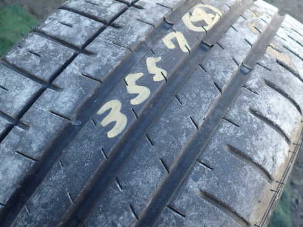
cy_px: 99
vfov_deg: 44.1
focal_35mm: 32
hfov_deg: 56.8
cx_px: 141
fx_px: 280
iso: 100
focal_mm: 4.5
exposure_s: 1/100
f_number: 2
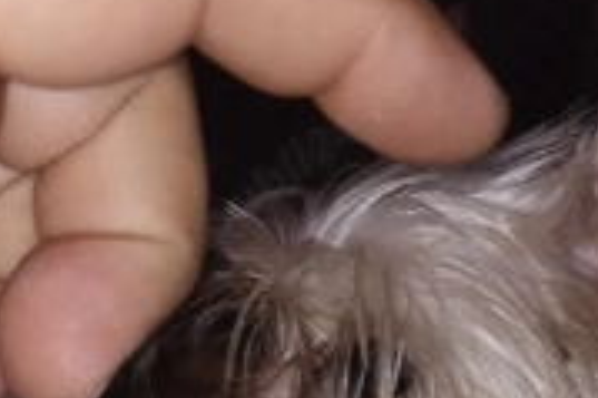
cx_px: 374
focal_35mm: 65
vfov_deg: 19.8
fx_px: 1079
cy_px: 455
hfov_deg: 30.9
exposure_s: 1/100
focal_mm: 4.27
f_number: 1.8
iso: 175
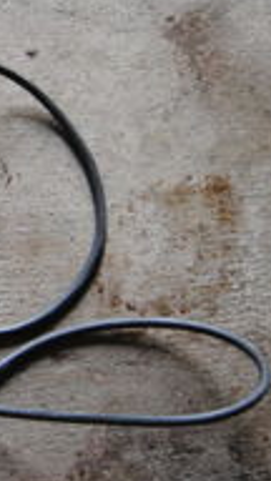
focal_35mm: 126
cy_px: 154
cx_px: -251
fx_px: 1610
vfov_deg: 17.0
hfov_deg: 9.1
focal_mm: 32
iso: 320
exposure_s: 1/30
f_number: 4.5
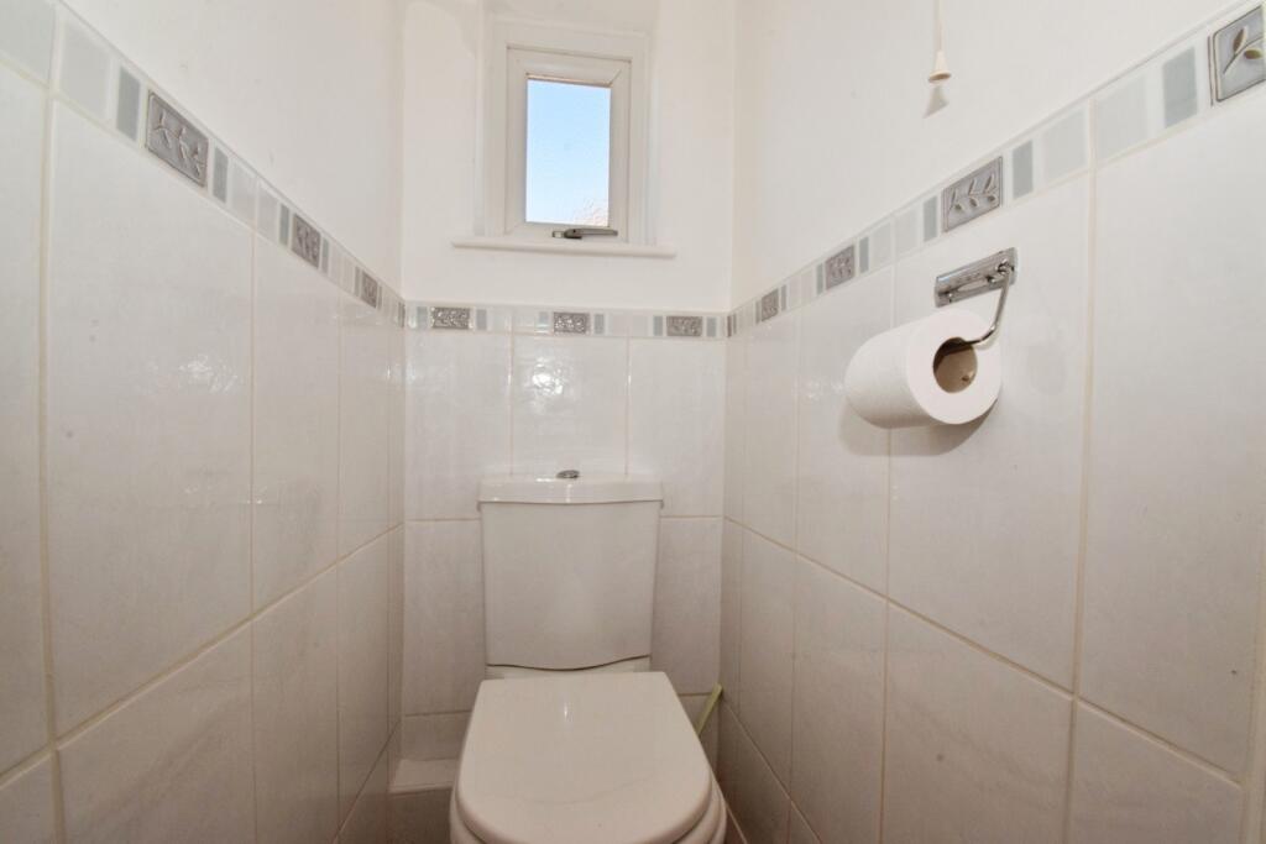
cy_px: 422
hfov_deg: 100.4
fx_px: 528
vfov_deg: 77.3
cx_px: 633
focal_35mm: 15
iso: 1000
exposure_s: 1/60
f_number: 22
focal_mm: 10
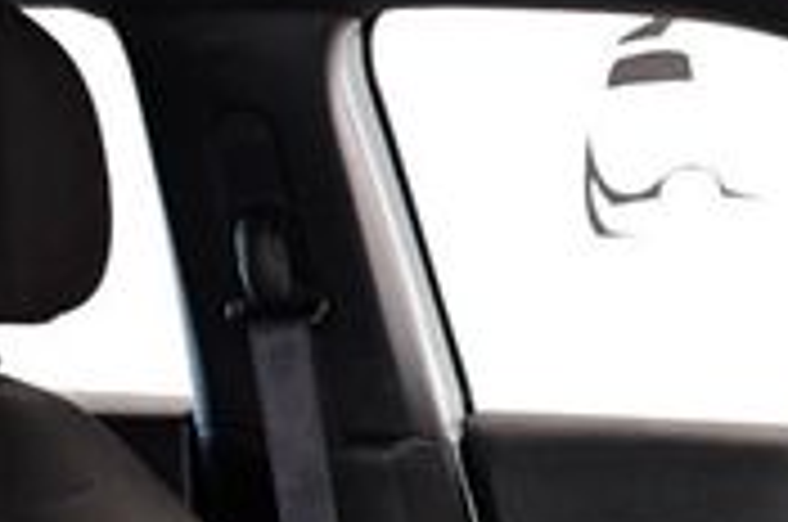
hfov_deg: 19.5
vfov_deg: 13.4
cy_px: 603
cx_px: 923
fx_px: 2163
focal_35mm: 99
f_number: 4.5
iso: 2500
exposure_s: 1/200
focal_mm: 18
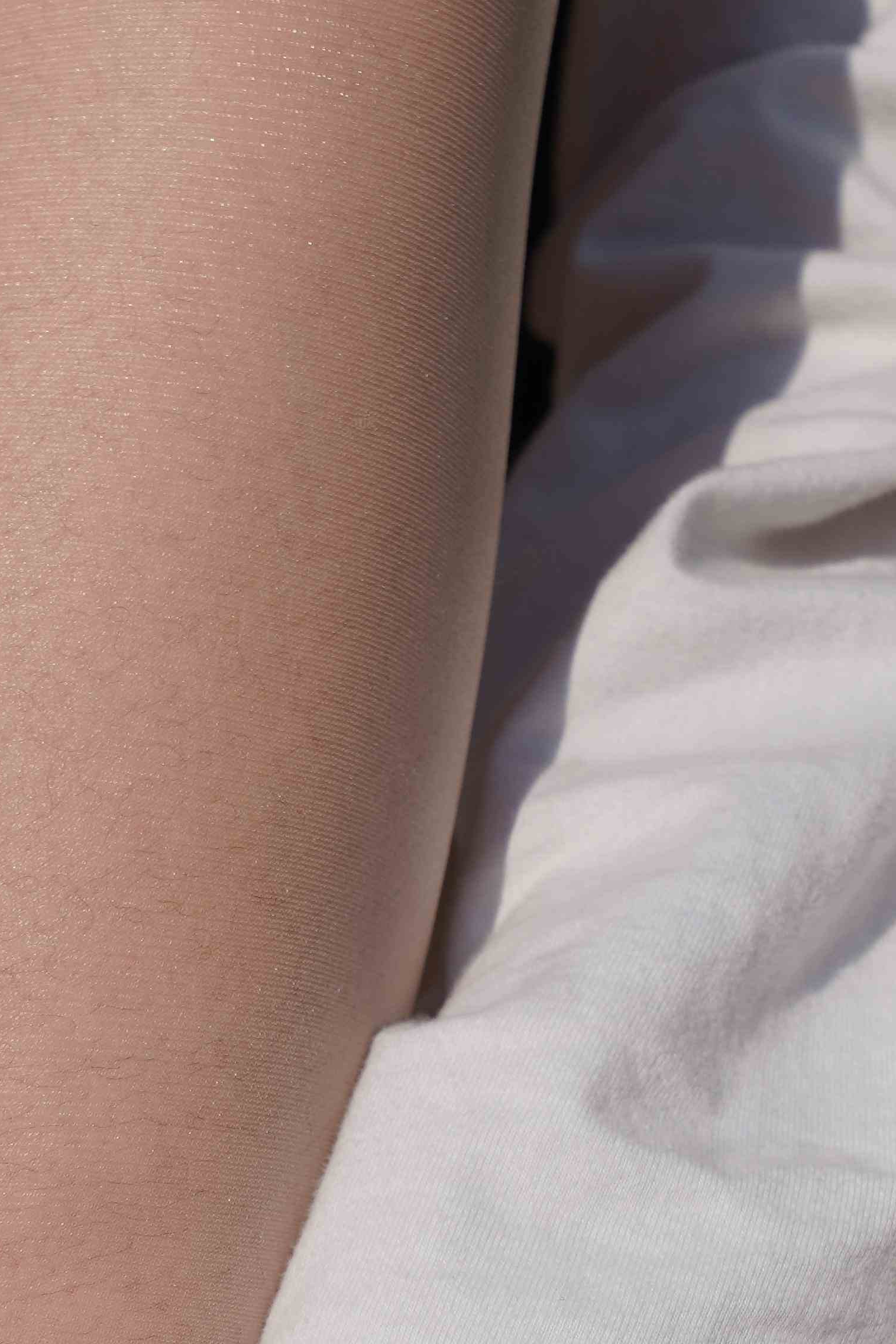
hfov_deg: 5.6
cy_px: 1491
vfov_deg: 8.3
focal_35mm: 245
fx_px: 9145
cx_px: -85
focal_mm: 70
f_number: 6.3
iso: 100
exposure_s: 1/800
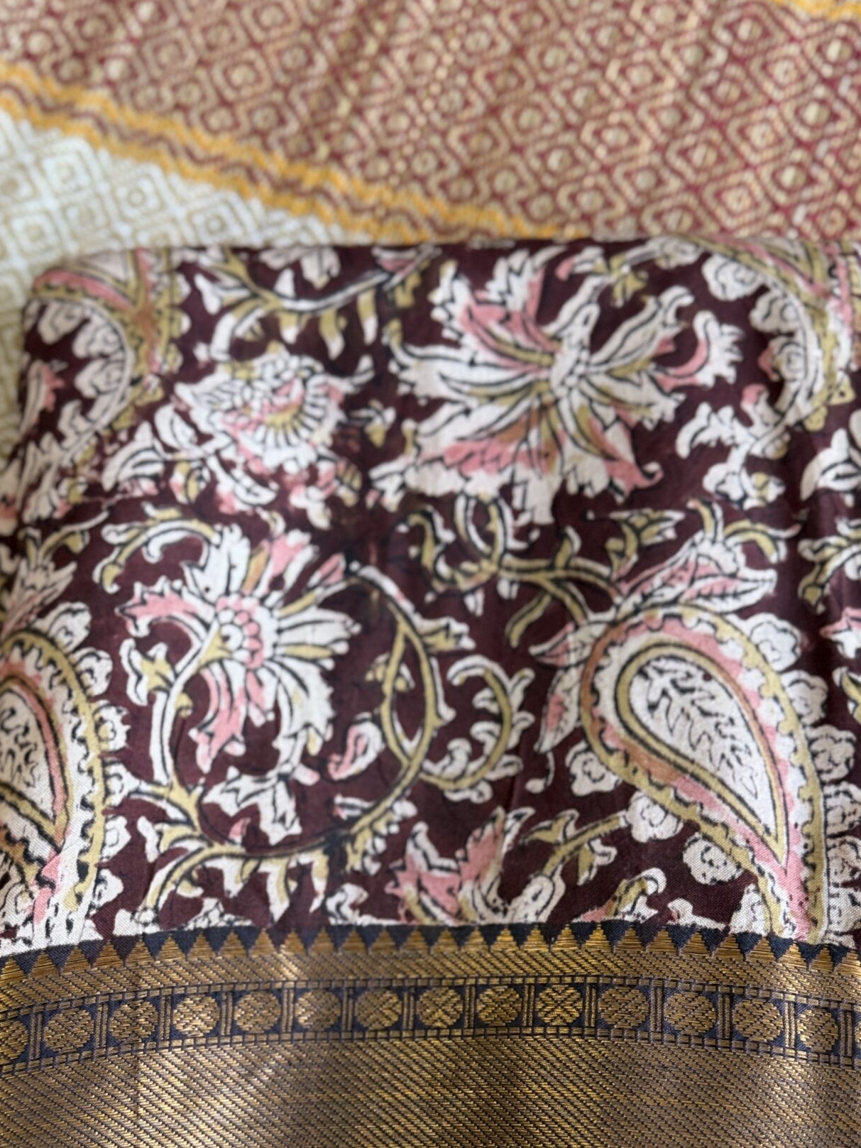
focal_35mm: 38
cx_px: 380
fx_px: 1260
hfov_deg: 37.7
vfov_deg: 47.6
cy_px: 824
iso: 200
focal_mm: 6.76
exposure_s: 1/100
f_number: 1.78
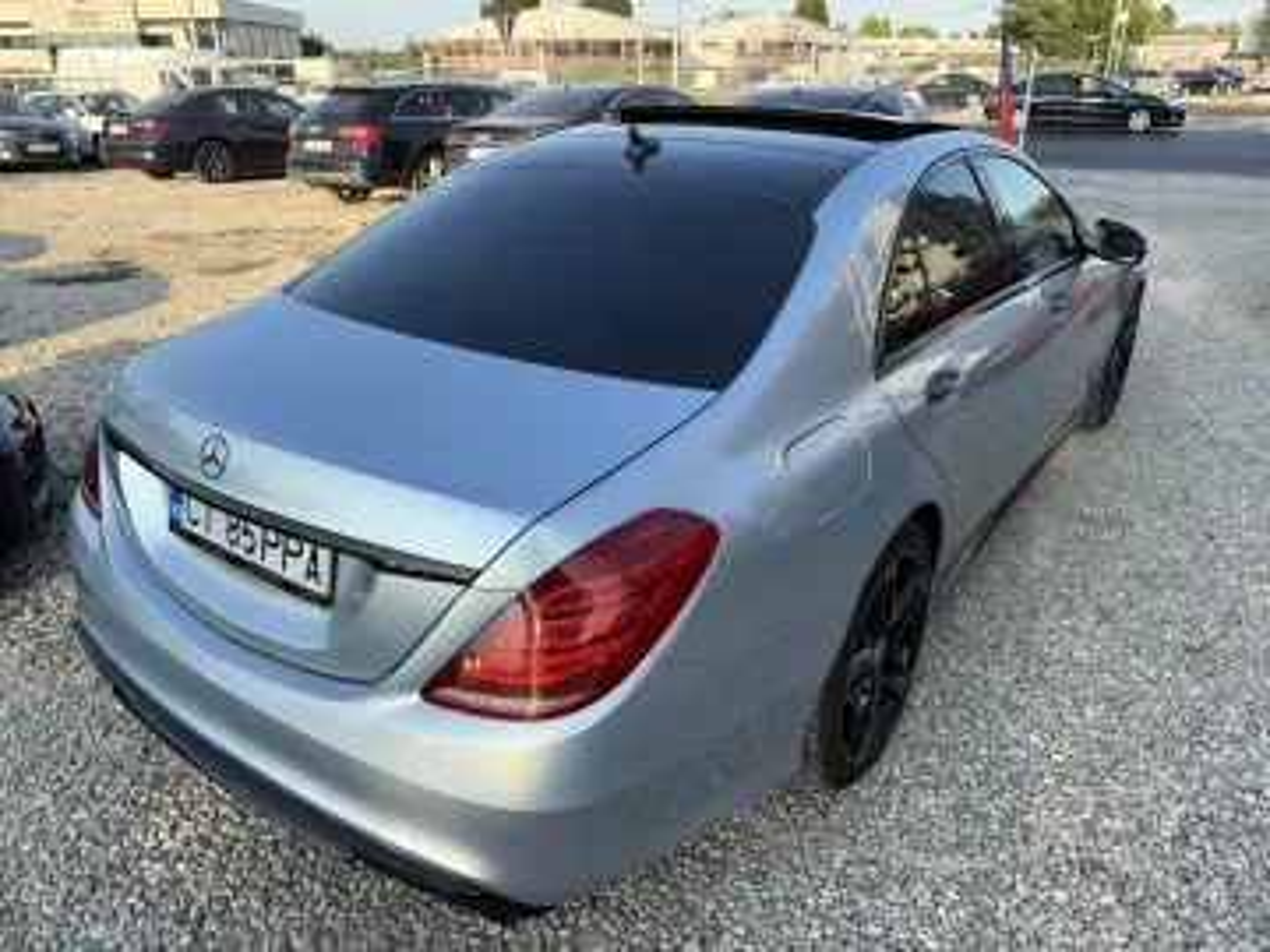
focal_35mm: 24
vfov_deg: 56.8
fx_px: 881
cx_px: 635
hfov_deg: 71.6
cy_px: 476
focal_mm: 6.76
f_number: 1.78
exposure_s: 1/1174
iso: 100
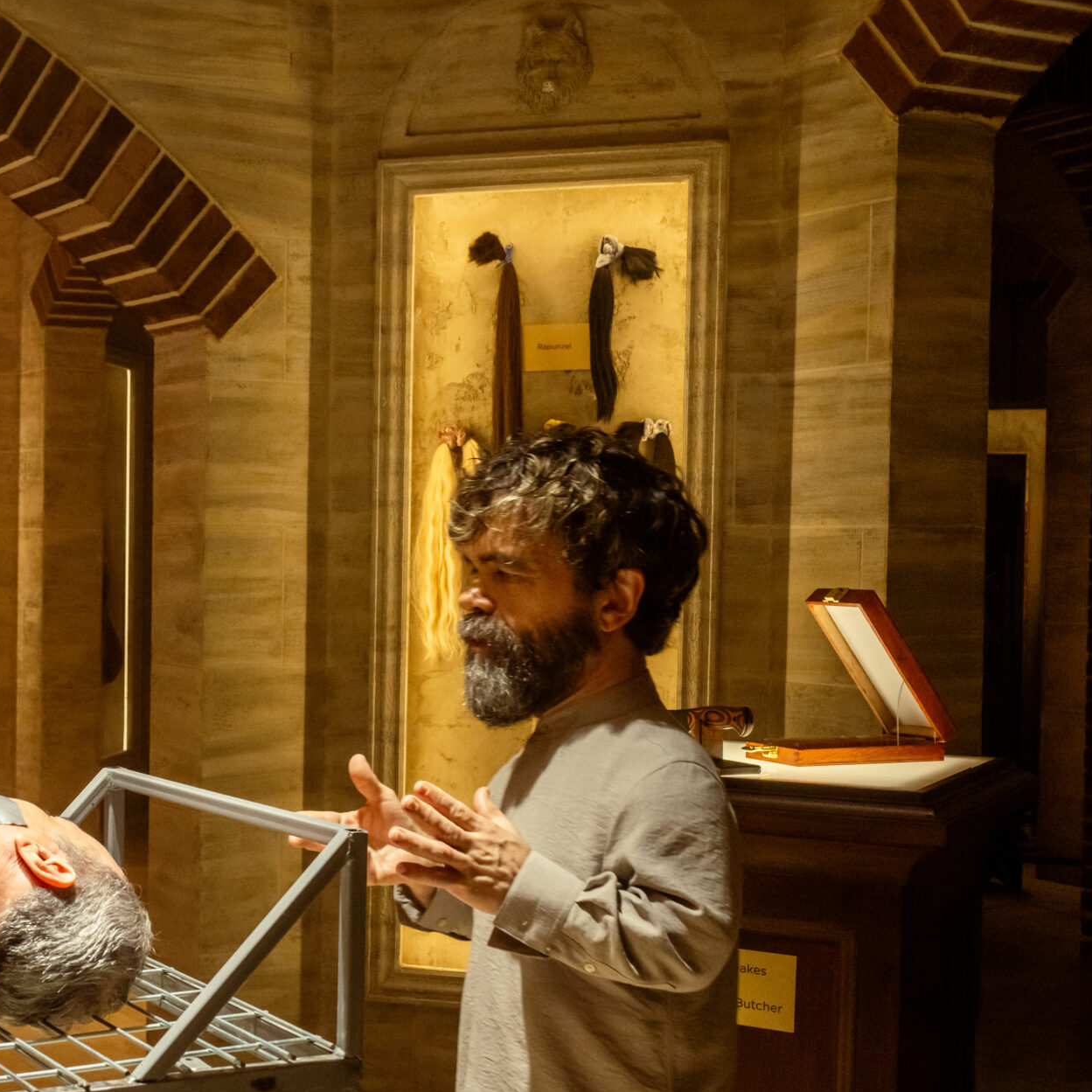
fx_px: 1927
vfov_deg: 31.6
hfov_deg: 30.3
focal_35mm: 54
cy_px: 611
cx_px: 115
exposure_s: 1/100
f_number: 6.3
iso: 2000
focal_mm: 31
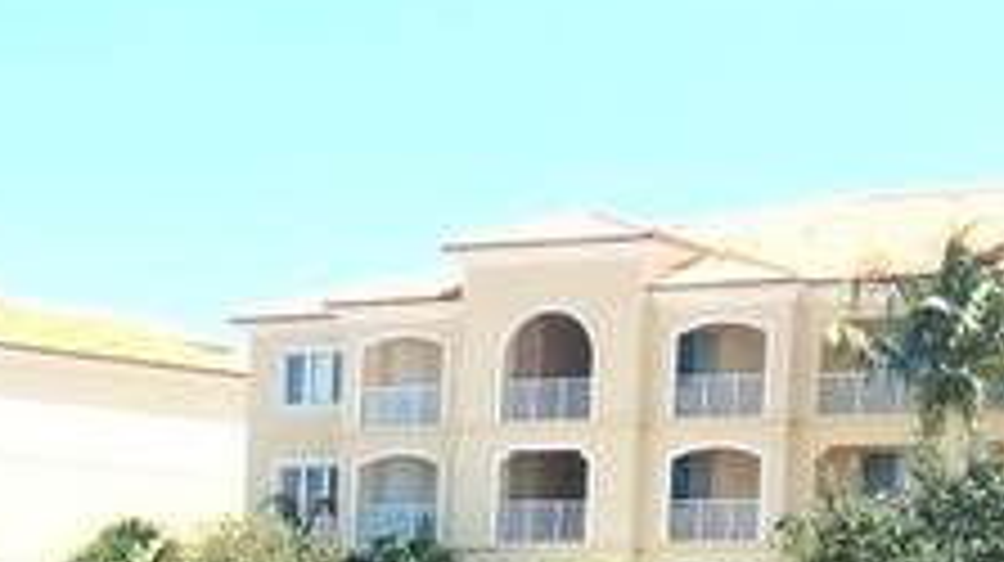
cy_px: 944
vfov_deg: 8.2
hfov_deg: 14.4
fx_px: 3830
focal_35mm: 144
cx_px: -248
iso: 20
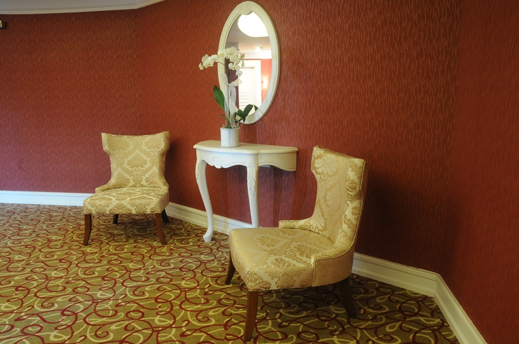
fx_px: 389
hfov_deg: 67.5
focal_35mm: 27
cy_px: 172
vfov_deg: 47.8
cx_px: 260
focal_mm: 18
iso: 500
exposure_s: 3
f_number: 11
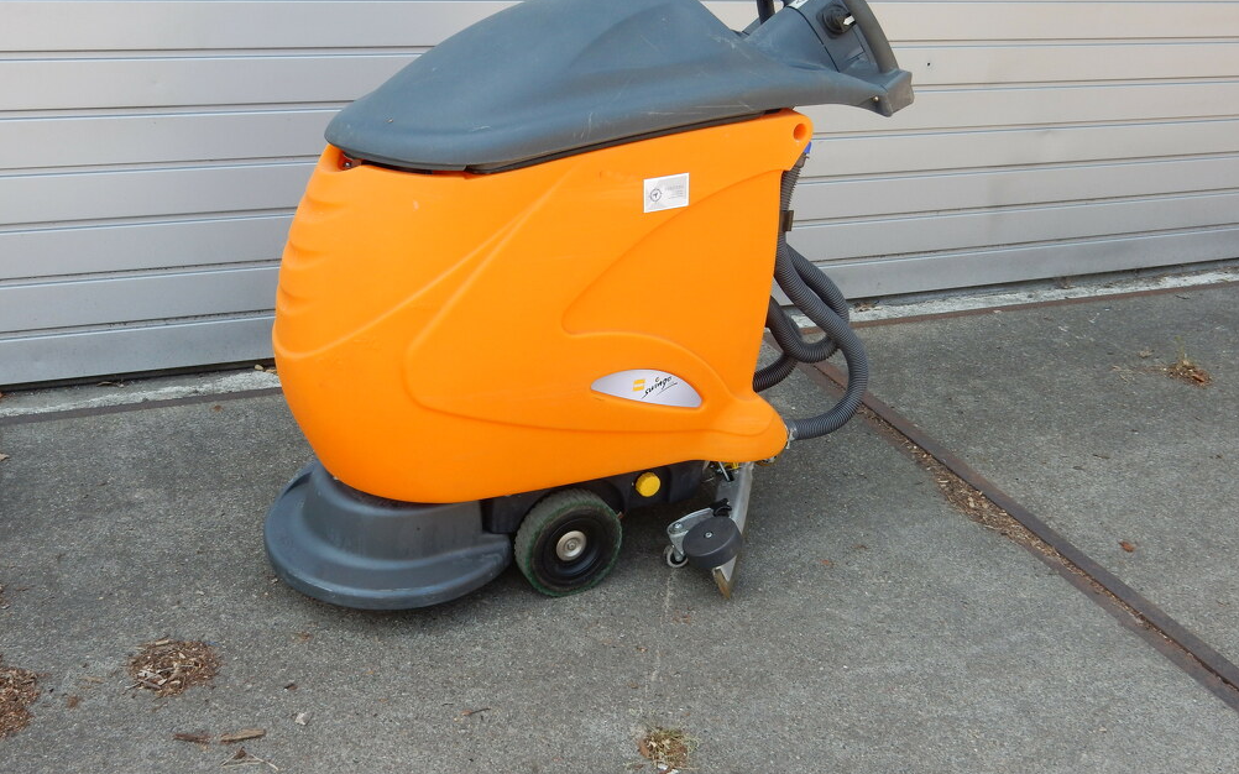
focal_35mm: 39
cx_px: 611
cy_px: 350
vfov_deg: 32.7
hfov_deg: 50.4
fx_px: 1317
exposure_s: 1/125
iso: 125
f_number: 4
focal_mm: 6.4
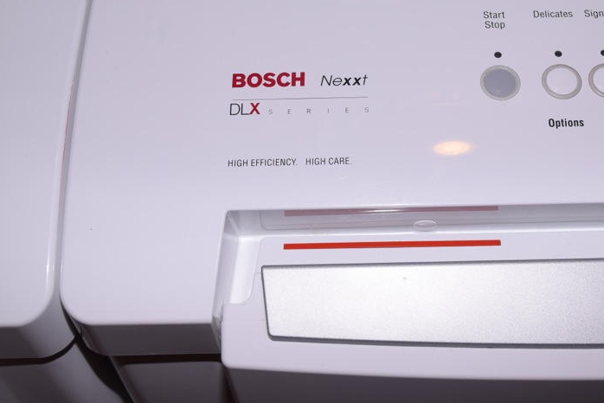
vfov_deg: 25.2
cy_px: 187
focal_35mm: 54
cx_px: 380
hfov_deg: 36.8
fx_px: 902
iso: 100
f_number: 6.3
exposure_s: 1/60
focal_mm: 25
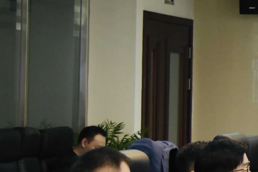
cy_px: 28
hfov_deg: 9.1
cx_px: 560
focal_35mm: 209
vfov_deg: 6.6
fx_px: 1498
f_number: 4
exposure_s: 1/180
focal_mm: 46
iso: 640
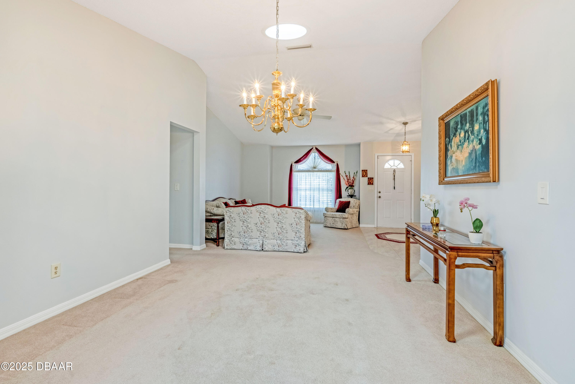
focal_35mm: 16
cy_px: 192
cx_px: 288
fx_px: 264
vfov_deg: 72.1
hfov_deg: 95.0
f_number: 9
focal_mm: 11
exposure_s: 1/400
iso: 250
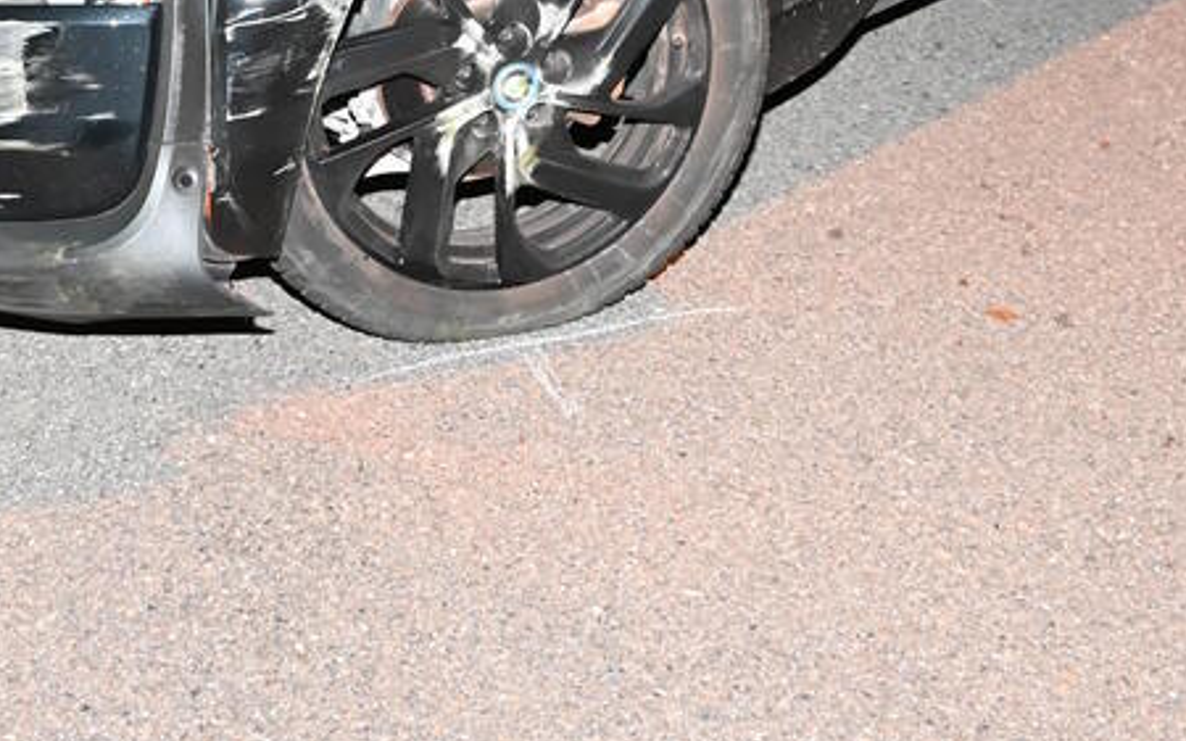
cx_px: 435
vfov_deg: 14.1
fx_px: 2855
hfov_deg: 23.4
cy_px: -277
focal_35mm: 88
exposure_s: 1/40
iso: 6400
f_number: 6.3
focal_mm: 32.5
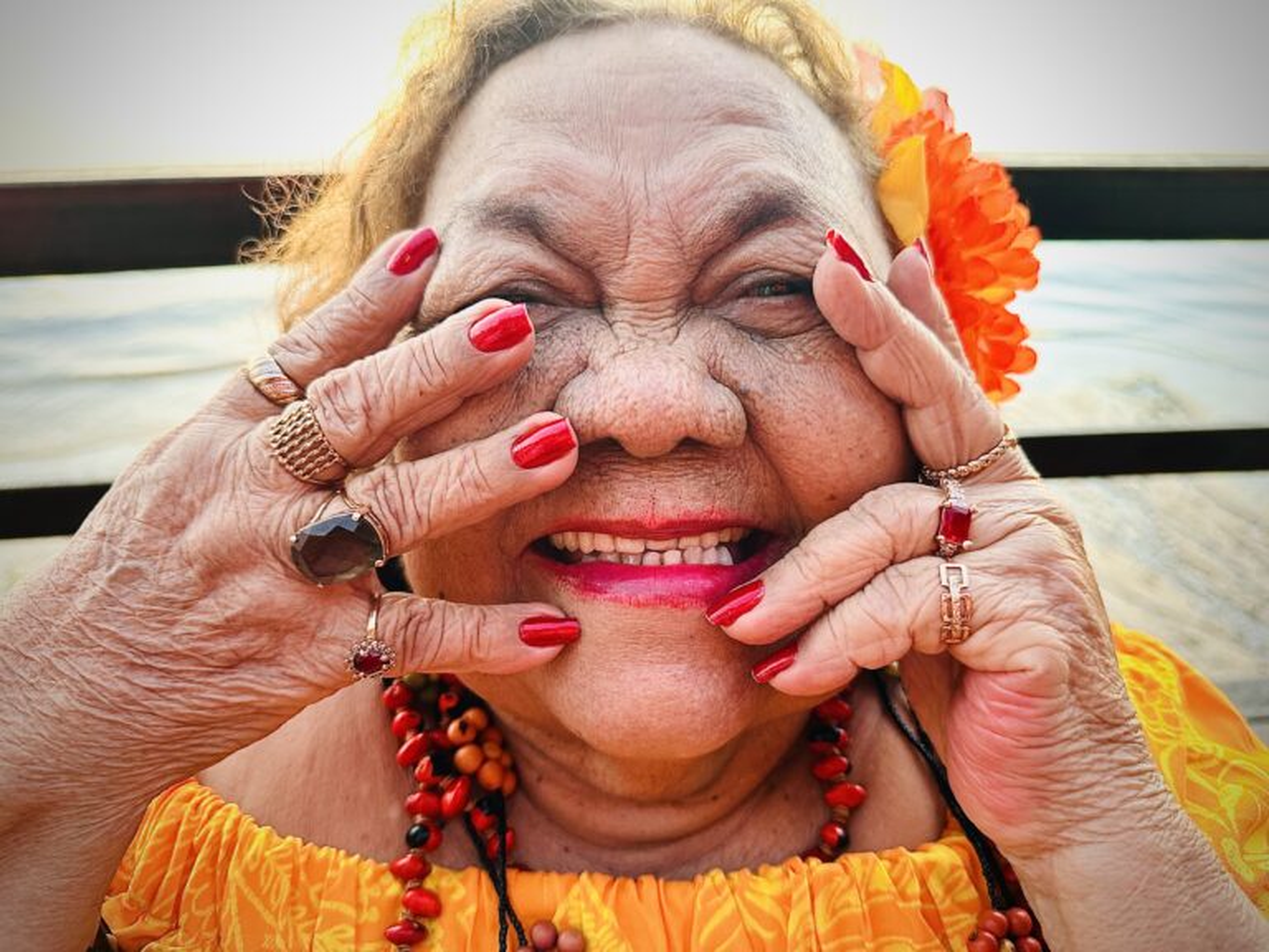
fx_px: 880
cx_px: 634
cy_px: 476
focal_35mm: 24
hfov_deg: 71.6
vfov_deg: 56.8
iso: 250
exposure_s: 1/112
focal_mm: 6.86
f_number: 1.78
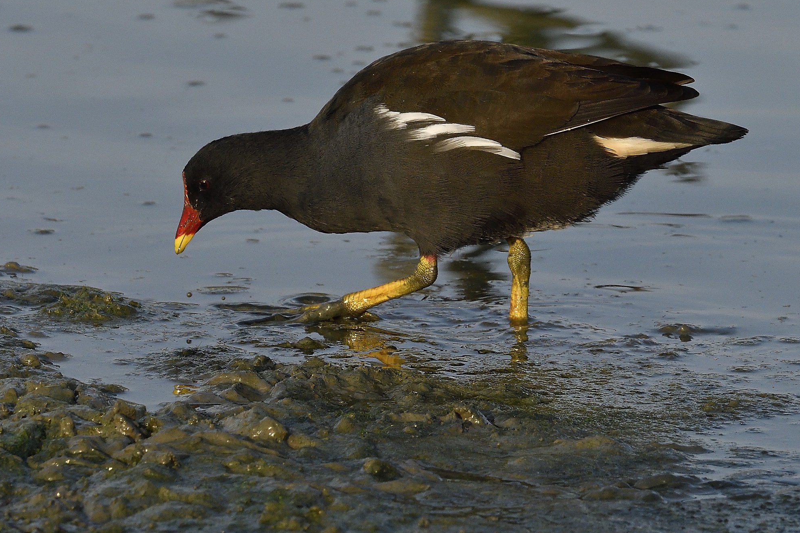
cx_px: 474
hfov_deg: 2.1
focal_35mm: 968
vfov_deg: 1.4
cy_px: 228
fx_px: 21509
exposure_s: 1/1000
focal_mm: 400
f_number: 8
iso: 720
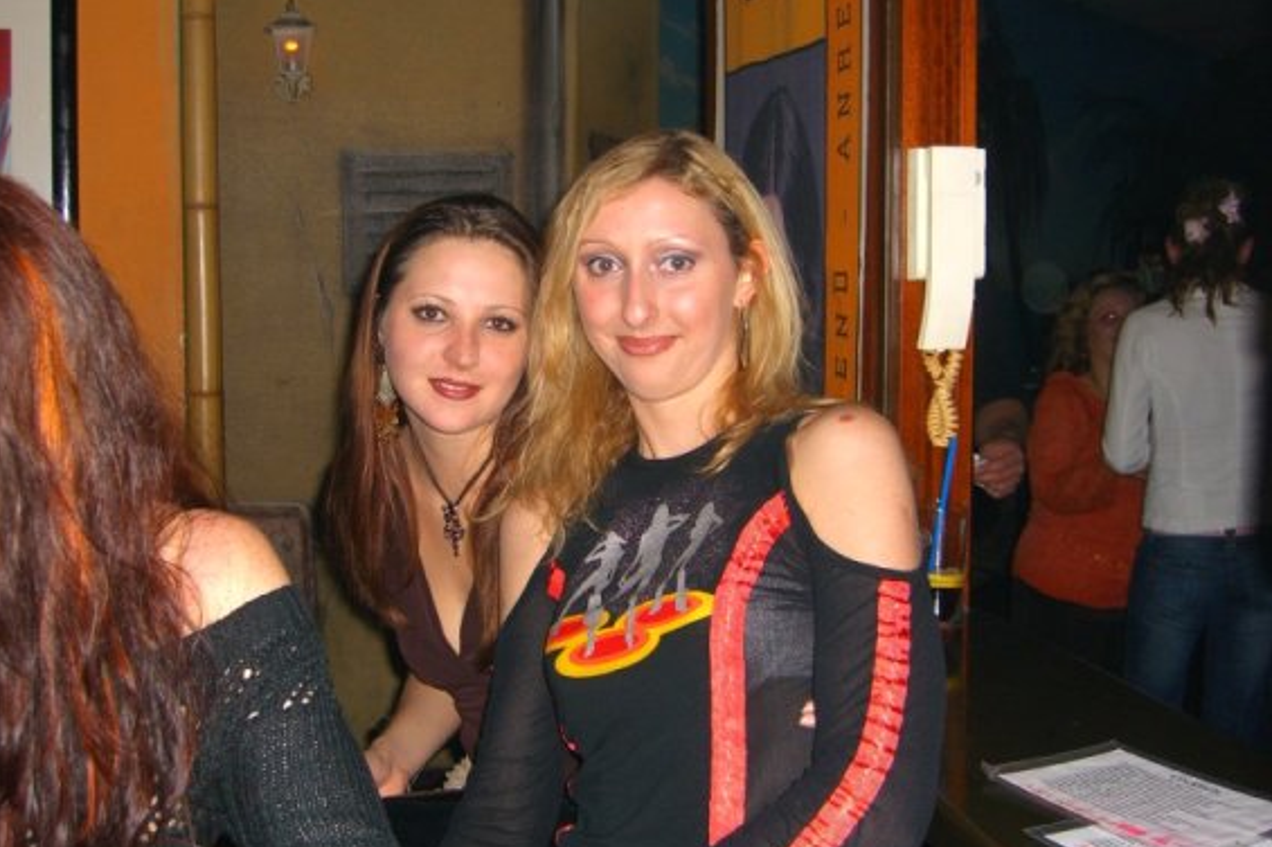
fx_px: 1483
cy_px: 392
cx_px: 615
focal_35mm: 42
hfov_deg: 46.4
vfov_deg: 31.8
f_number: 2.8
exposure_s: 1/60
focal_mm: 7.9
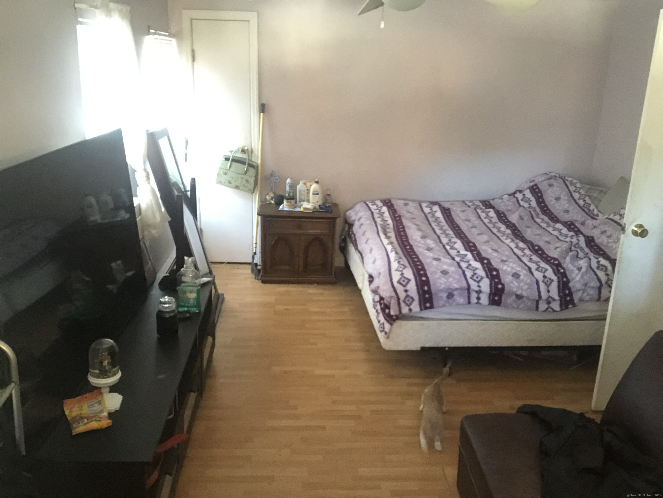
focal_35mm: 32
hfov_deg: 56.8
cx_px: 332
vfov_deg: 44.2
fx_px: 613
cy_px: 249
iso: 250
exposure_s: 1/15
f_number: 2.2
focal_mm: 2.87
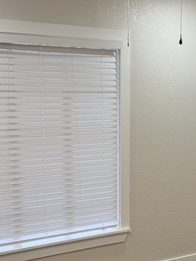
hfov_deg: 25.2
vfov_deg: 32.8
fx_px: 438
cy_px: 183
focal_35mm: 58
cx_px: 110
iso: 100
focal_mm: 6.76
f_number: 1.78
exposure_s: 1/120
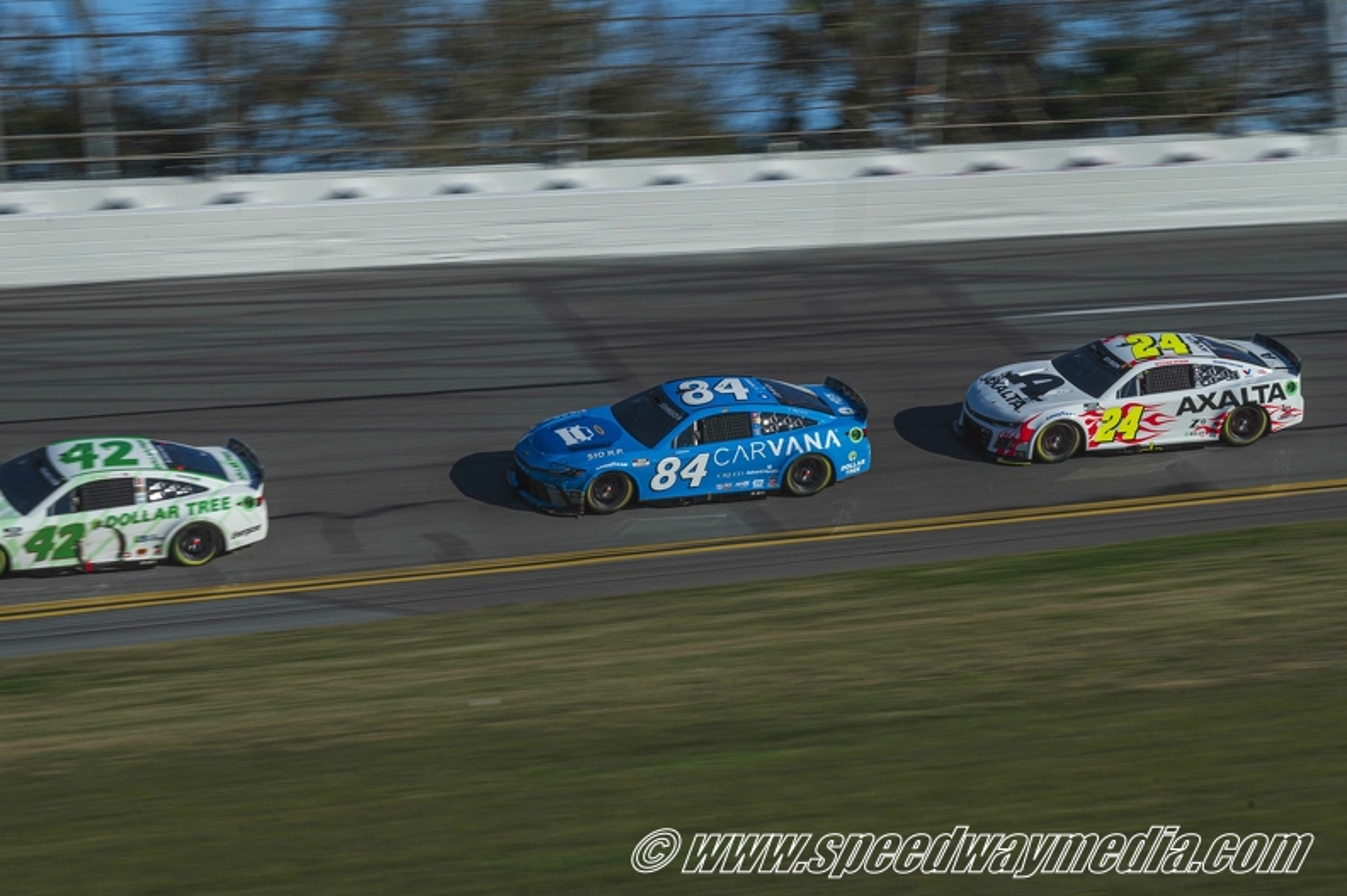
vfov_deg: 12.4
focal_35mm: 110
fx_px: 4113
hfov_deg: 18.6
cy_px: 448
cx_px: 674
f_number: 18
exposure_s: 1/50
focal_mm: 110
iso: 80
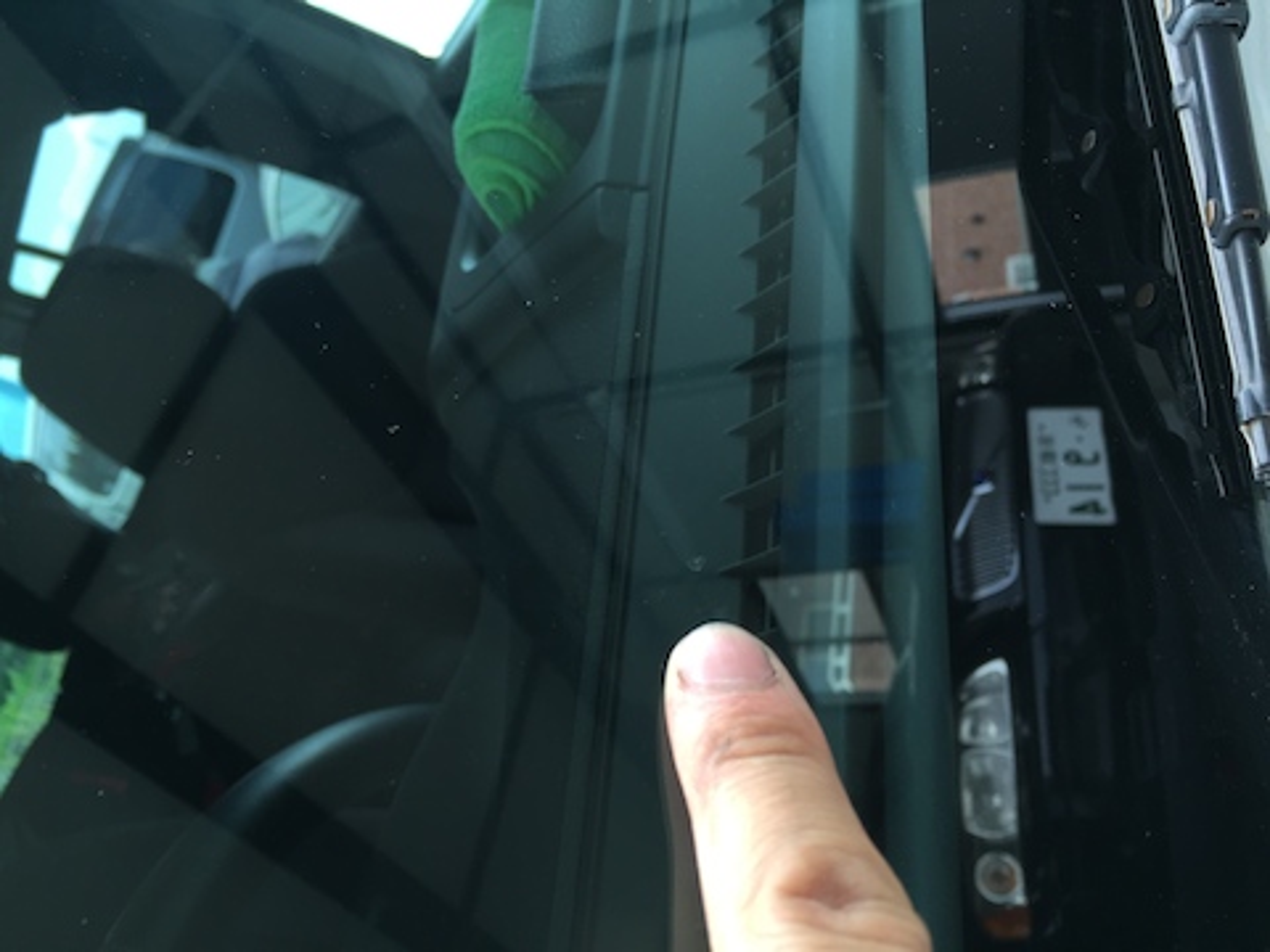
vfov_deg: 48.2
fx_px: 1064
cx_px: 635
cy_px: 476
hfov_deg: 61.7
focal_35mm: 29
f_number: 2.2
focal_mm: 4.15
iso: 40
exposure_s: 1/120
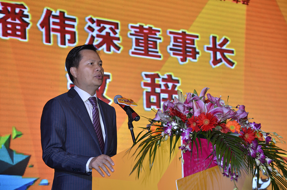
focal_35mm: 120
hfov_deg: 17.1
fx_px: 954
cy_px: 95
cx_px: 144
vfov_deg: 11.4
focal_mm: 80
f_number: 5.3
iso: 250
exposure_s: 1/160
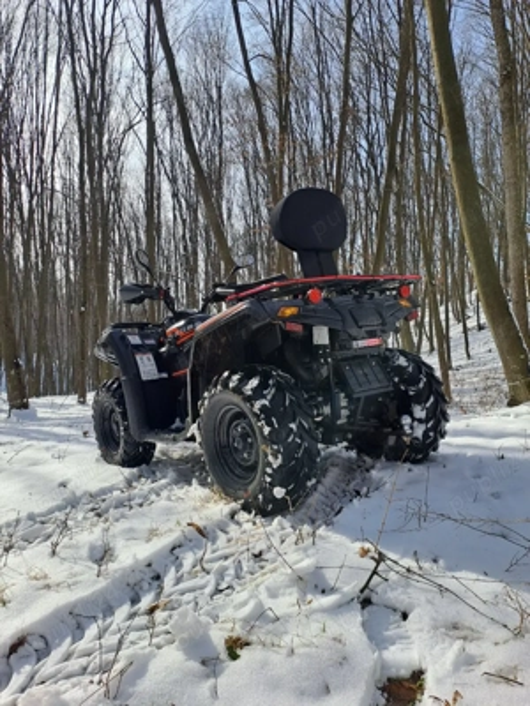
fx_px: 510
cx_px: 265
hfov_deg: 54.9
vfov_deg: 69.4
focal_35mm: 25
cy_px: 353
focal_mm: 4.65
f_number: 1.8
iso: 32
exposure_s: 1/2000
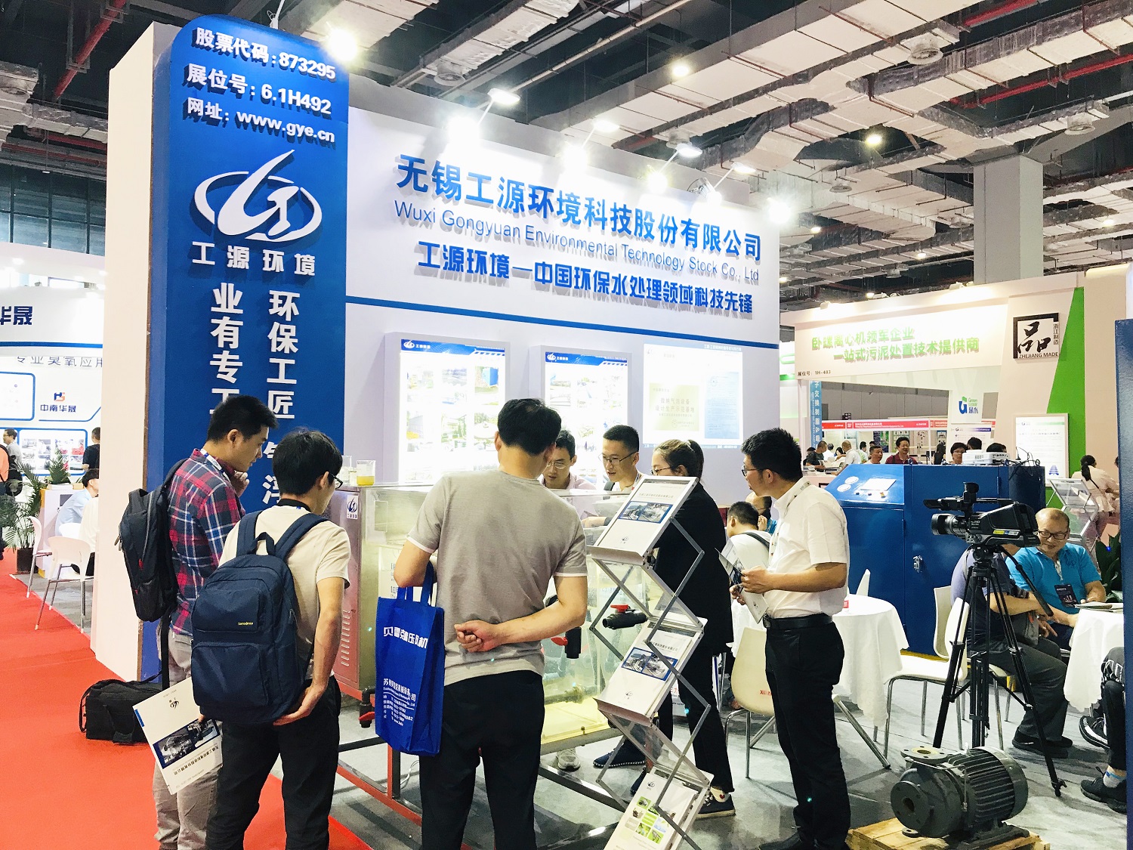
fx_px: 916
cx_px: 566
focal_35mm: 28
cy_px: 425
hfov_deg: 63.4
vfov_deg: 49.7
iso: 25
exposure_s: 1/33
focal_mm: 3.99
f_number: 1.8
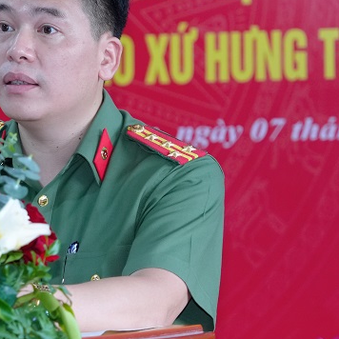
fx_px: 2980
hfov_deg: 6.4
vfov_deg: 6.5
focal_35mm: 269
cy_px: 85
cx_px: -137
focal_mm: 63
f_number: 2.8
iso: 1000
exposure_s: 1/125
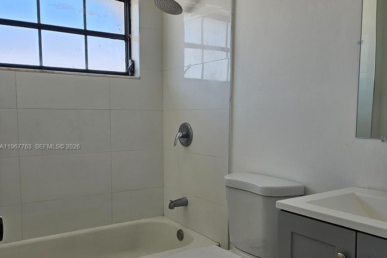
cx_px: 196
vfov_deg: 38.8
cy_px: 147
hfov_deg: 55.8
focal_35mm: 34
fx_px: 365
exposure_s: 1/181
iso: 50
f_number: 1.8
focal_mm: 5
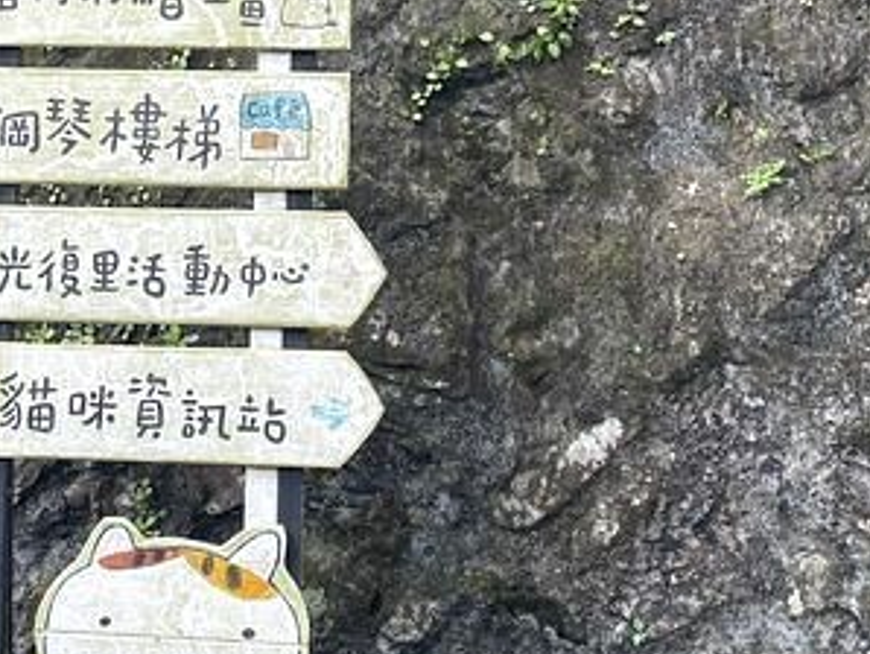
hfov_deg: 27.5
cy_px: 291
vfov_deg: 21.6
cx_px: 85
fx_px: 1710
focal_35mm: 68
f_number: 1.6
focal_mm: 4.2
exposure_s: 1/241
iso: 32
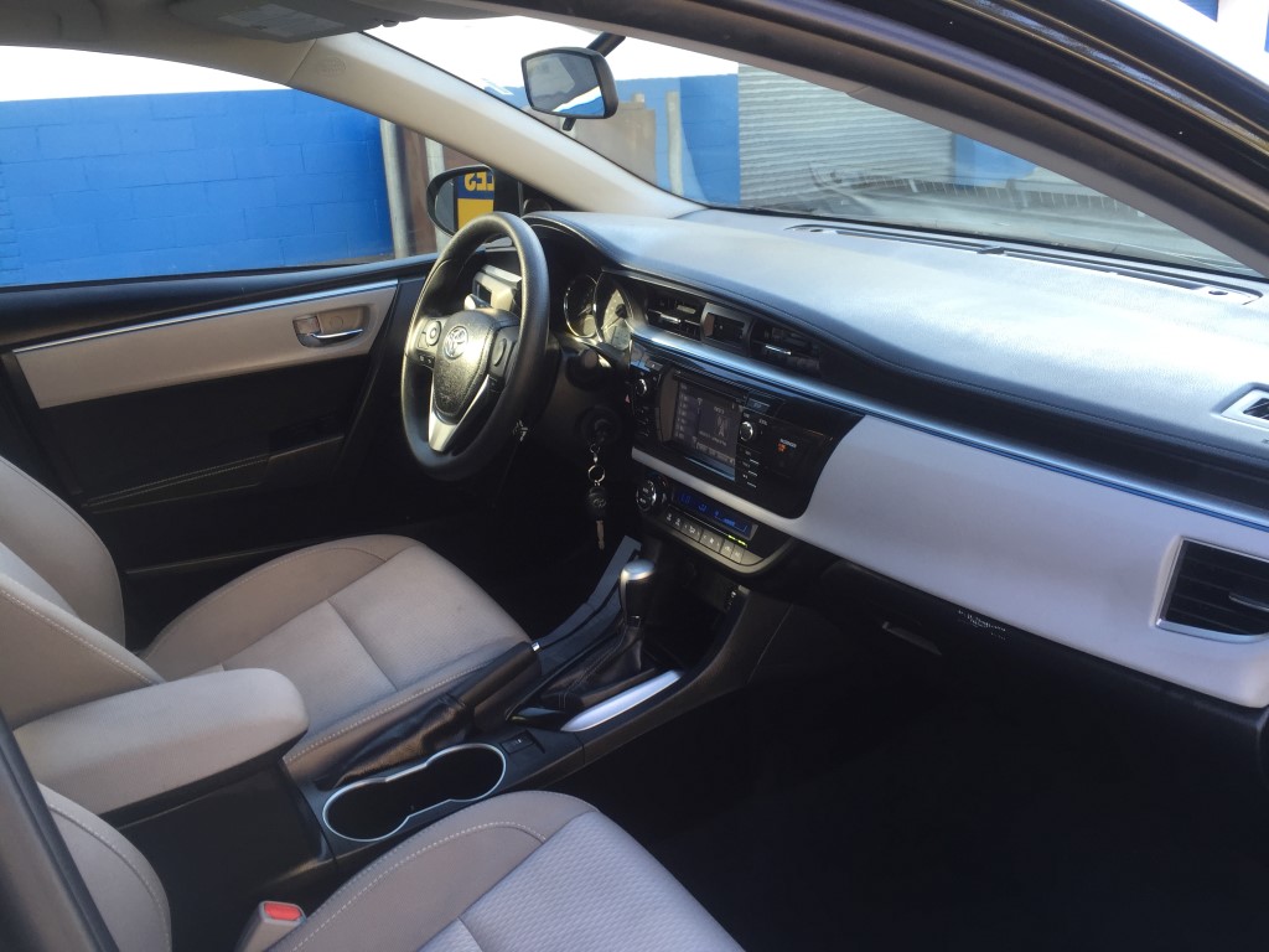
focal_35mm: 29
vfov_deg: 48.2
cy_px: 476
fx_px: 1063
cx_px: 634
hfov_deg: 61.7
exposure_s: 1/60
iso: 32
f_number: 2.2
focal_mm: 4.15
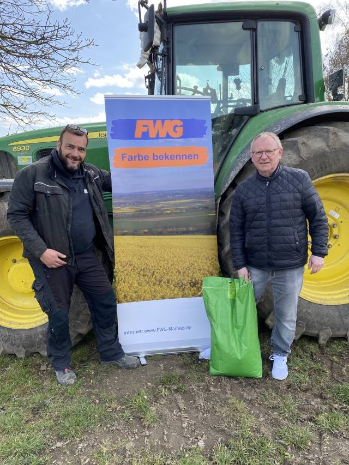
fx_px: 349
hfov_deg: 53.1
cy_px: 232
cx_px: 174
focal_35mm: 26
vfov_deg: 67.3
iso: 32
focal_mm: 4.25
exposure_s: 1/582
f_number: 1.8
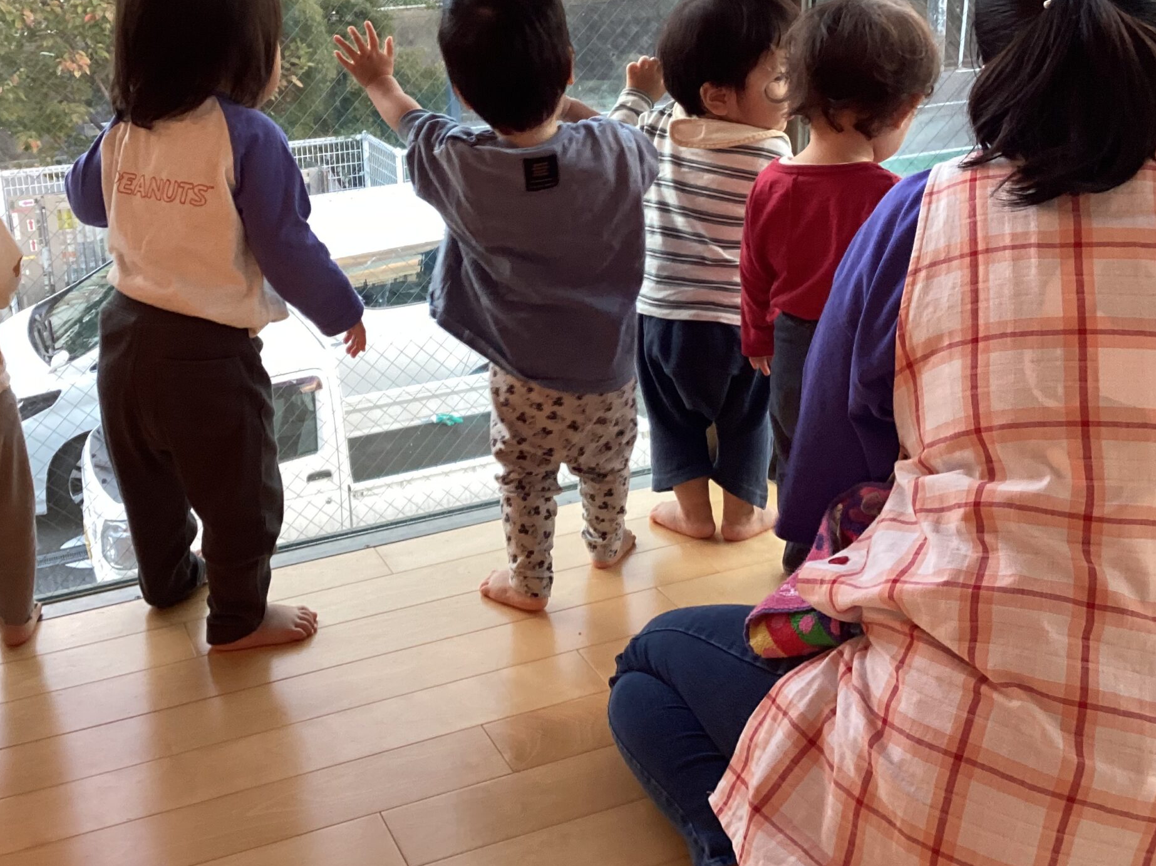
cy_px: 277
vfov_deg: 33.2
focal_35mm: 43
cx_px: 516
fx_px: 1436
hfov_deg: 43.8
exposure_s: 1/60
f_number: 2.4
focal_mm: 3.3
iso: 100
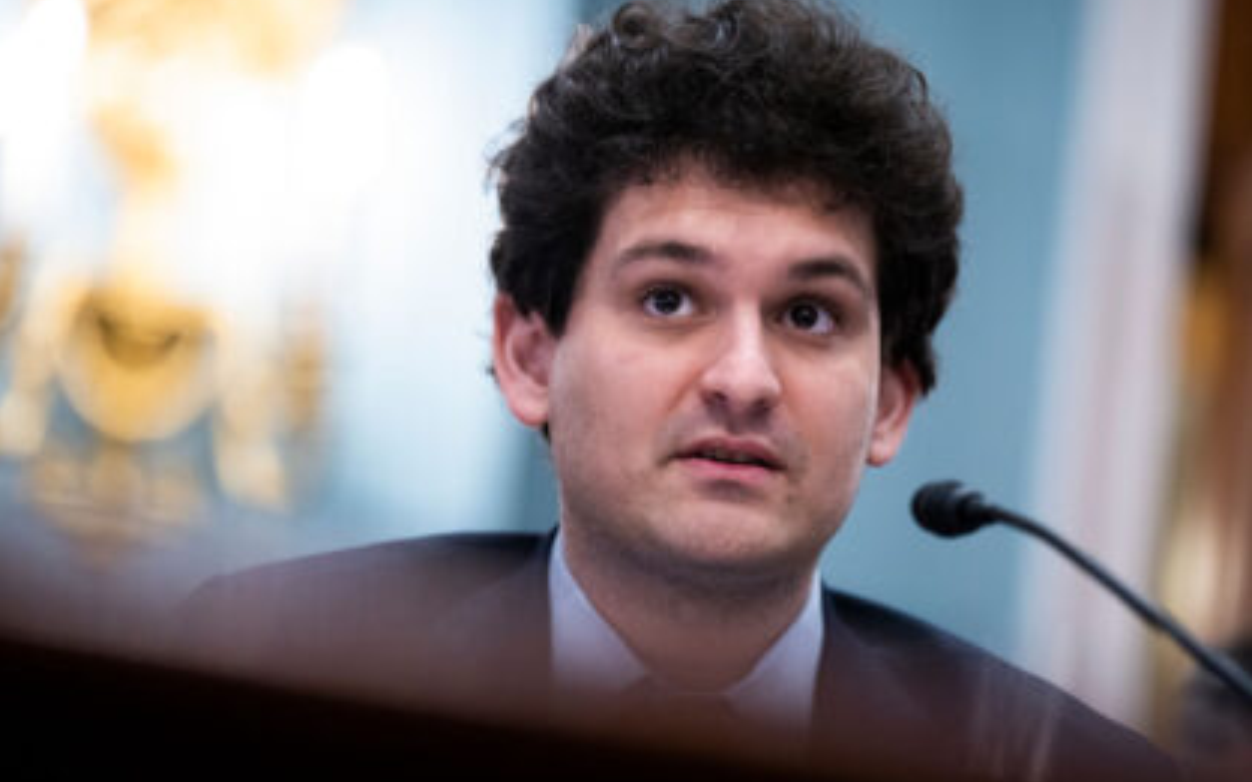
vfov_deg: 8.0
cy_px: 395
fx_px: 5560
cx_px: 626
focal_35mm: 163
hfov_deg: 12.8
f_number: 2.8
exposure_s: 1/200
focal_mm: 159
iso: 3200
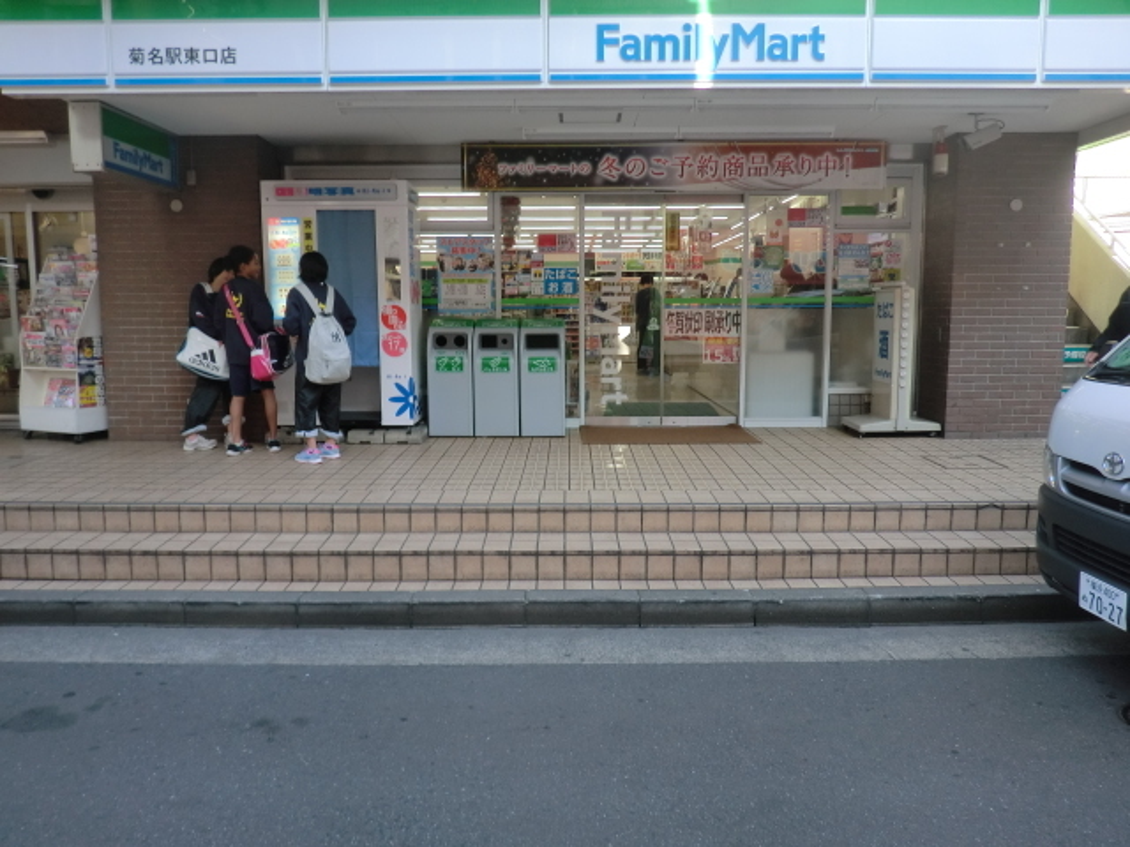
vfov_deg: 53.1
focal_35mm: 26
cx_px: 565
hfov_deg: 67.3
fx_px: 849
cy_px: 424
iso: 50
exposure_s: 1/100
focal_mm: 4.7
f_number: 2.8
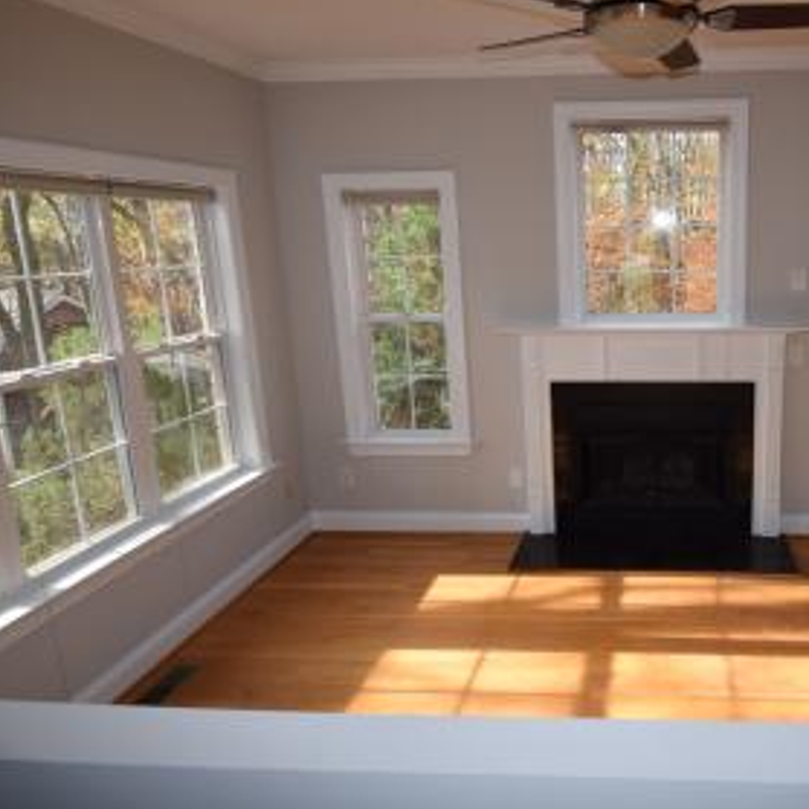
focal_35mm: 27
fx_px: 706
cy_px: 377
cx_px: 626
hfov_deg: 56.1
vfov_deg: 59.6
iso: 400
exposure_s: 1/125
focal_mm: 13
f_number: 5.6
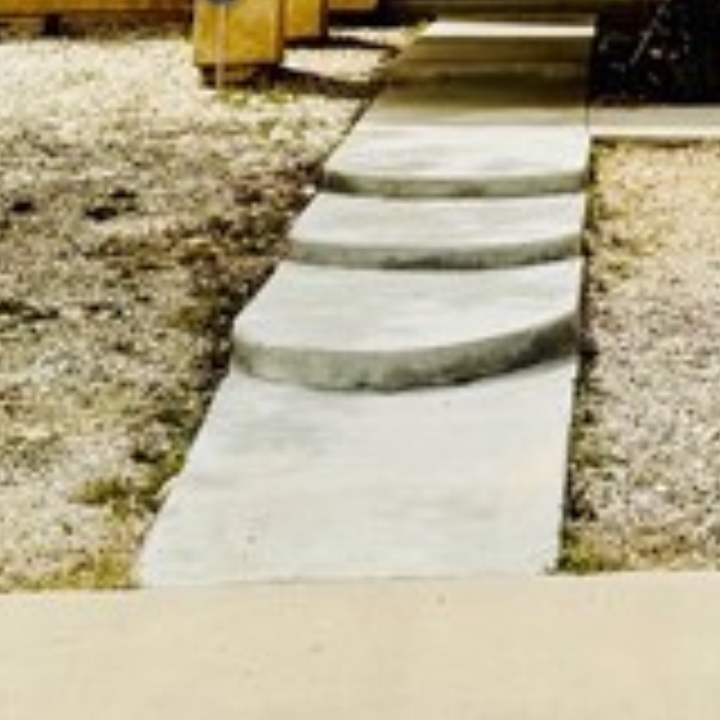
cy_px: -464
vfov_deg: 12.1
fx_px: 3200
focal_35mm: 136
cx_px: 918
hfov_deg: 12.5
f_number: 1.78
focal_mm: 6.76
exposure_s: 1/9009
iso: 80
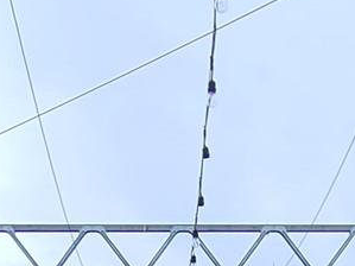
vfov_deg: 13.1
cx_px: 196
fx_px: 912
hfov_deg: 22.0
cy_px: 609
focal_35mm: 89
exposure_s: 1/568
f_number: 2.2
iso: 50
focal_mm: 2.2
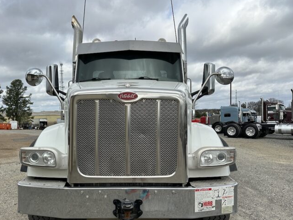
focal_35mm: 29
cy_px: 122
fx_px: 245
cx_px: 131
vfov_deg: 48.1
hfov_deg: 61.5
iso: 80
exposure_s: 1/4545
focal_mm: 6.86
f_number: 1.78
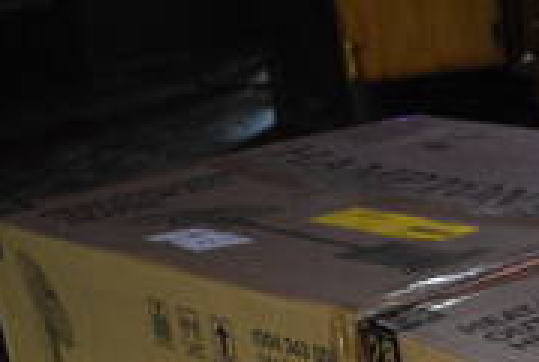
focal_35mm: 102
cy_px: 591
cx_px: 771
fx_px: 1530
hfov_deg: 18.1
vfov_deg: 12.6
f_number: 3.5
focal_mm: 20
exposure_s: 1/30
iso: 2200
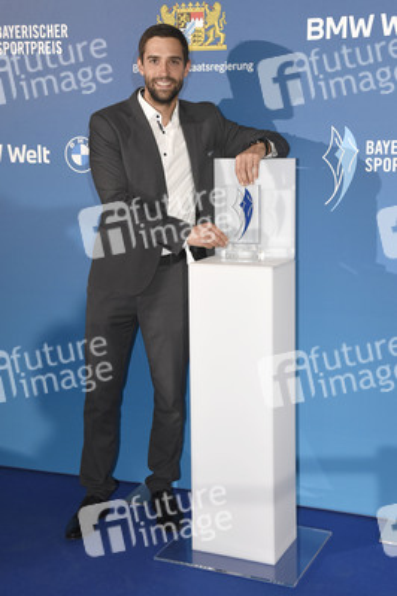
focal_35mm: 52
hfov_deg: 25.9
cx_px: 198
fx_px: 862
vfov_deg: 38.2
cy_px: 298
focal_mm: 52
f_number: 6.3
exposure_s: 1/80
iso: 2500
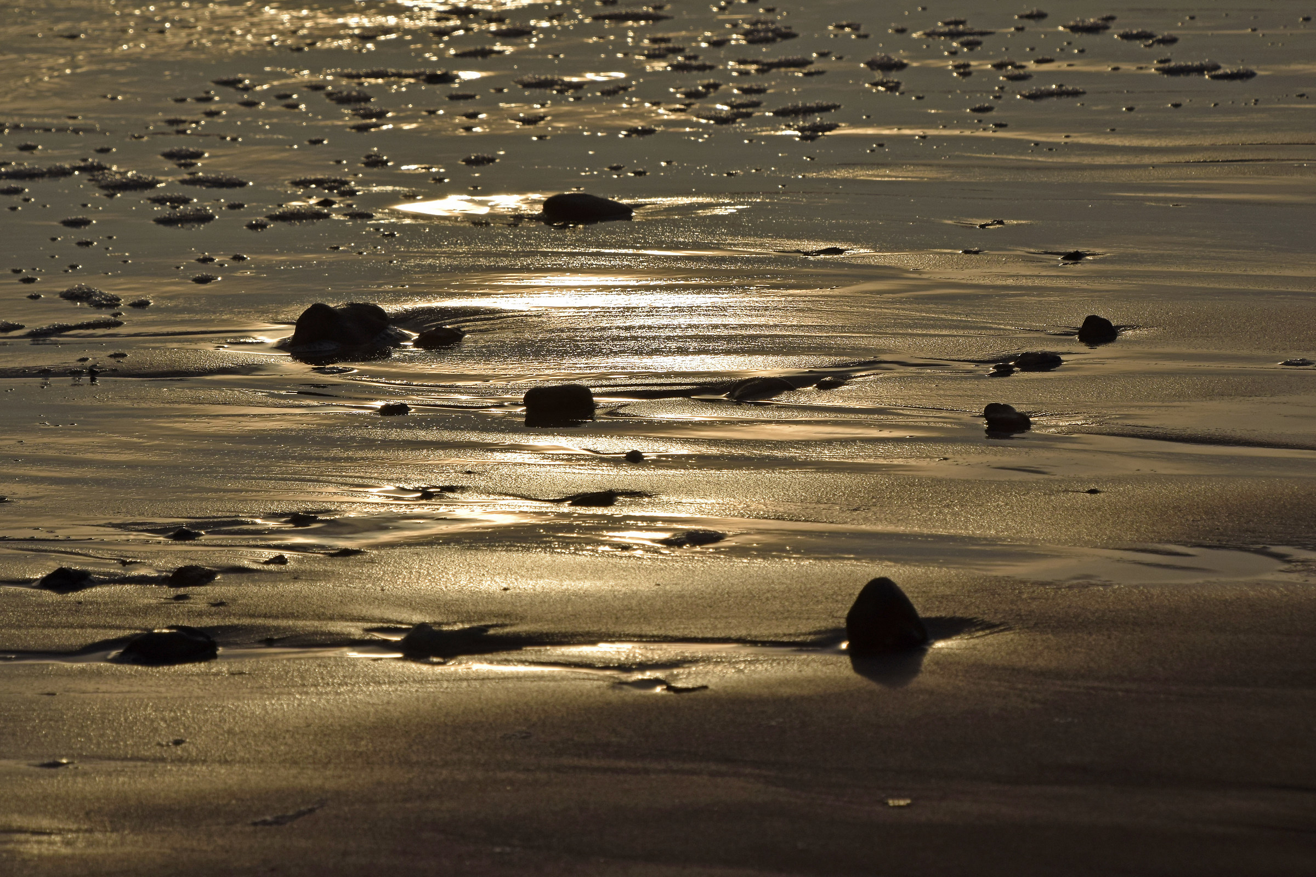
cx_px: 658
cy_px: 438
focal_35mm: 218
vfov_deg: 6.3
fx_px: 7950
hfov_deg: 9.5
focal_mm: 145
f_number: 11
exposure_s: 1/500
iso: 200
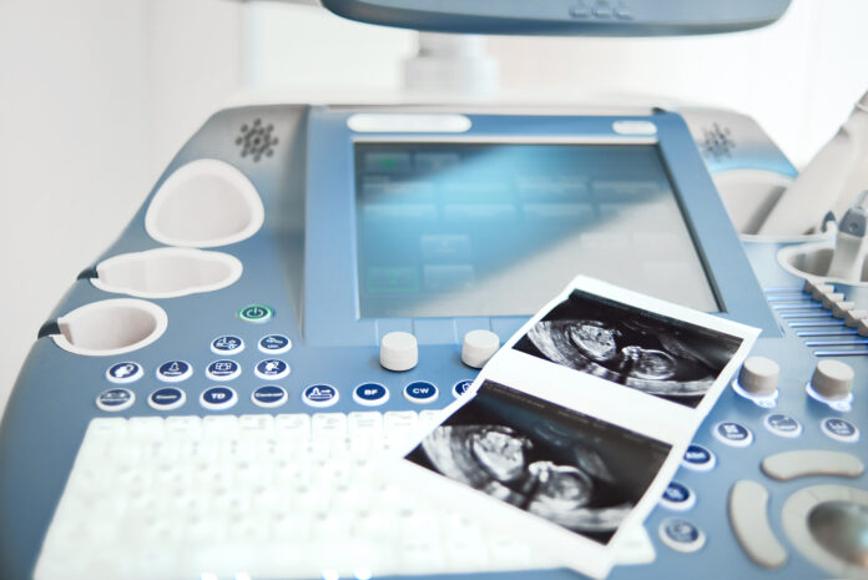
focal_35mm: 35
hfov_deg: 54.4
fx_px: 844
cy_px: 290
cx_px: 434
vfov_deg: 37.9
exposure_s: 1/200
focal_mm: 35
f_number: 2.2
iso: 640
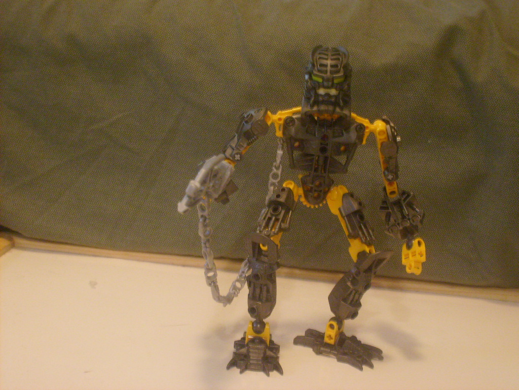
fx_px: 915
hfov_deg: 31.7
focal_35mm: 61
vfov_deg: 24.0
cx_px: 260
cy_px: 195
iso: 200
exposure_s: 1/1.43
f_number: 3.6
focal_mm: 10.3
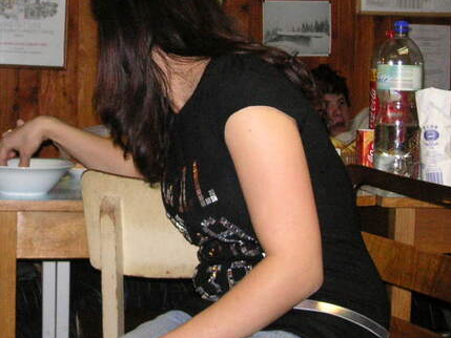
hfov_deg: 27.5
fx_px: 899
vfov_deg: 21.1
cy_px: 68
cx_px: 83
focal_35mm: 69
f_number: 2.8
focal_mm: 6.1
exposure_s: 1/45
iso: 160
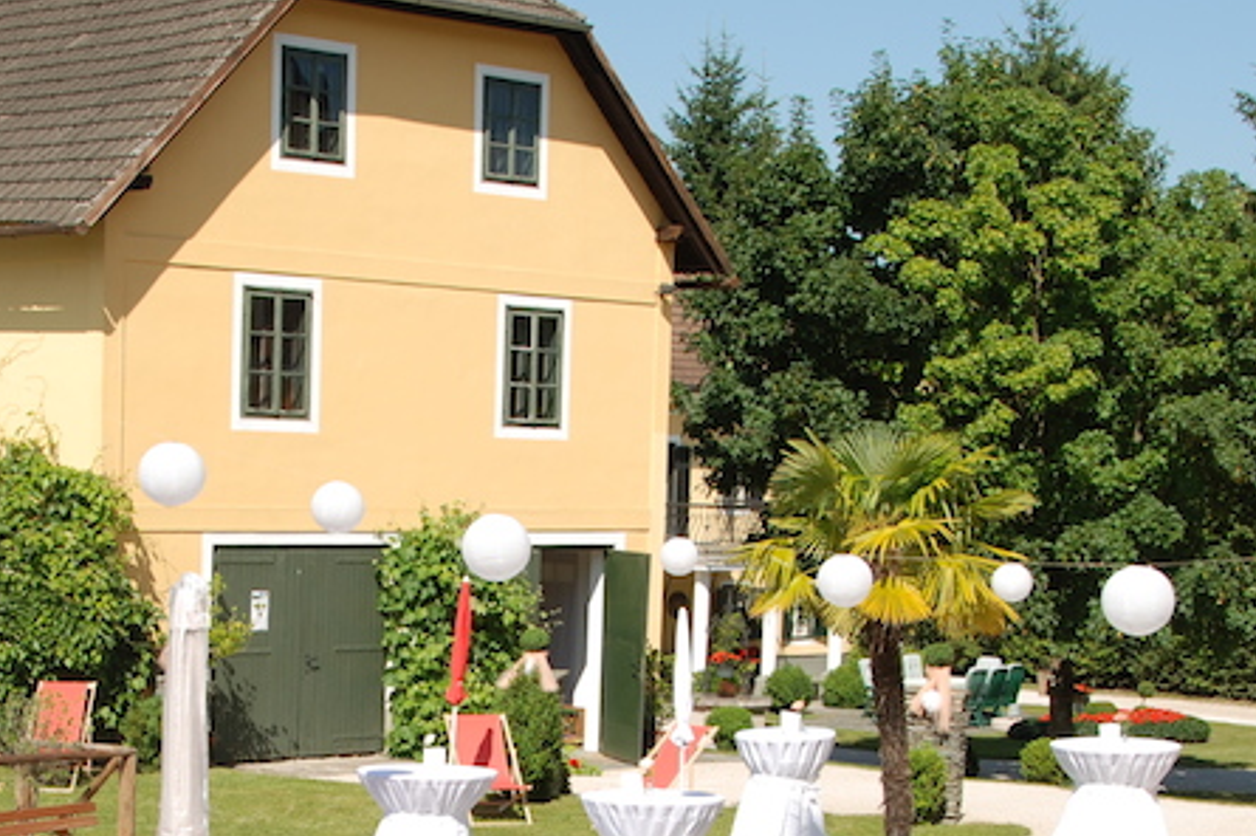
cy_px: 710
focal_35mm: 83
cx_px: 452
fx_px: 2894
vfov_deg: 16.3
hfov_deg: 24.4
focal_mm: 24
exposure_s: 1/320
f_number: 9
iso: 100
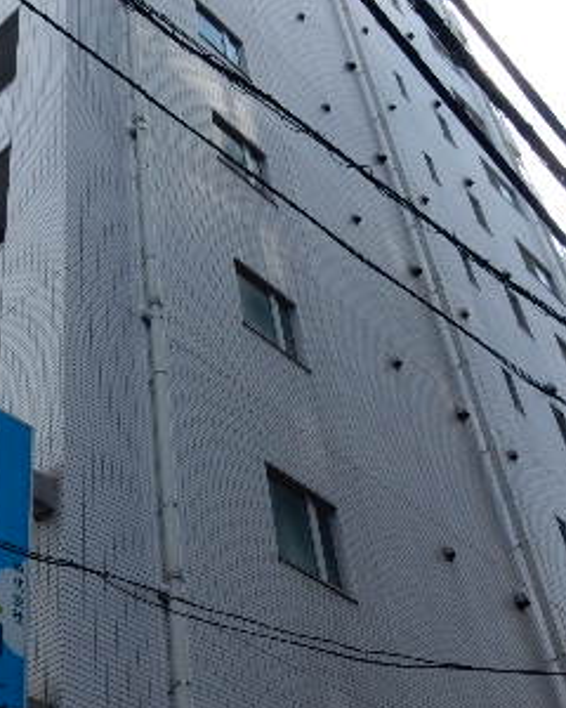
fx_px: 1089
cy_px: 319
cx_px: 113
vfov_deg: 36.0
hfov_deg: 28.5
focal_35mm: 52
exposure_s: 1/800
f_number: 3.7
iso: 125
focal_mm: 4.5
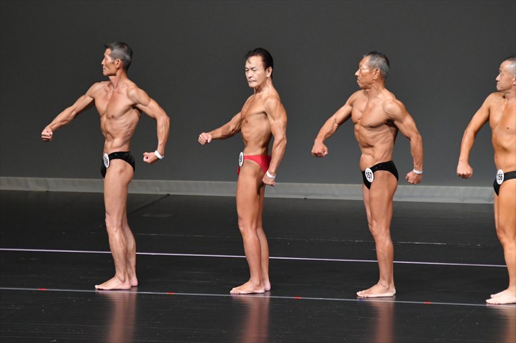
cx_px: 258
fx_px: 4298
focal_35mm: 300
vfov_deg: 4.6
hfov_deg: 6.9
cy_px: 172
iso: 4000
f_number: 5.6
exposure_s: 1/400
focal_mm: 200
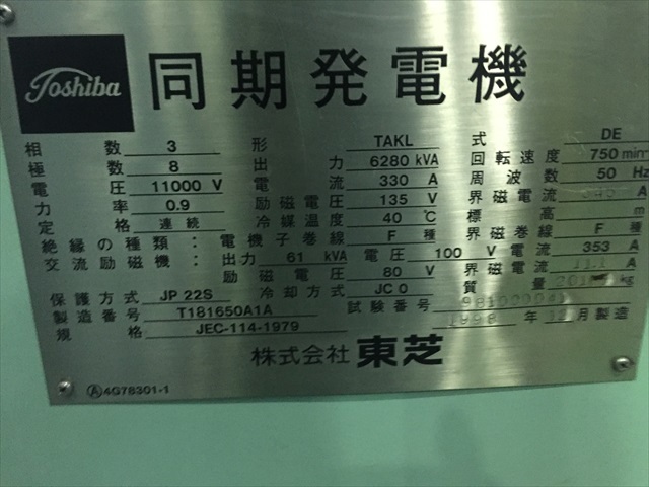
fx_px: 544
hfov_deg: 61.7
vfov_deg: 48.2
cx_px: 324
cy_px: 244
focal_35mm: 29
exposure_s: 1/17
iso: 400
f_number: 2.2
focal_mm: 4.15
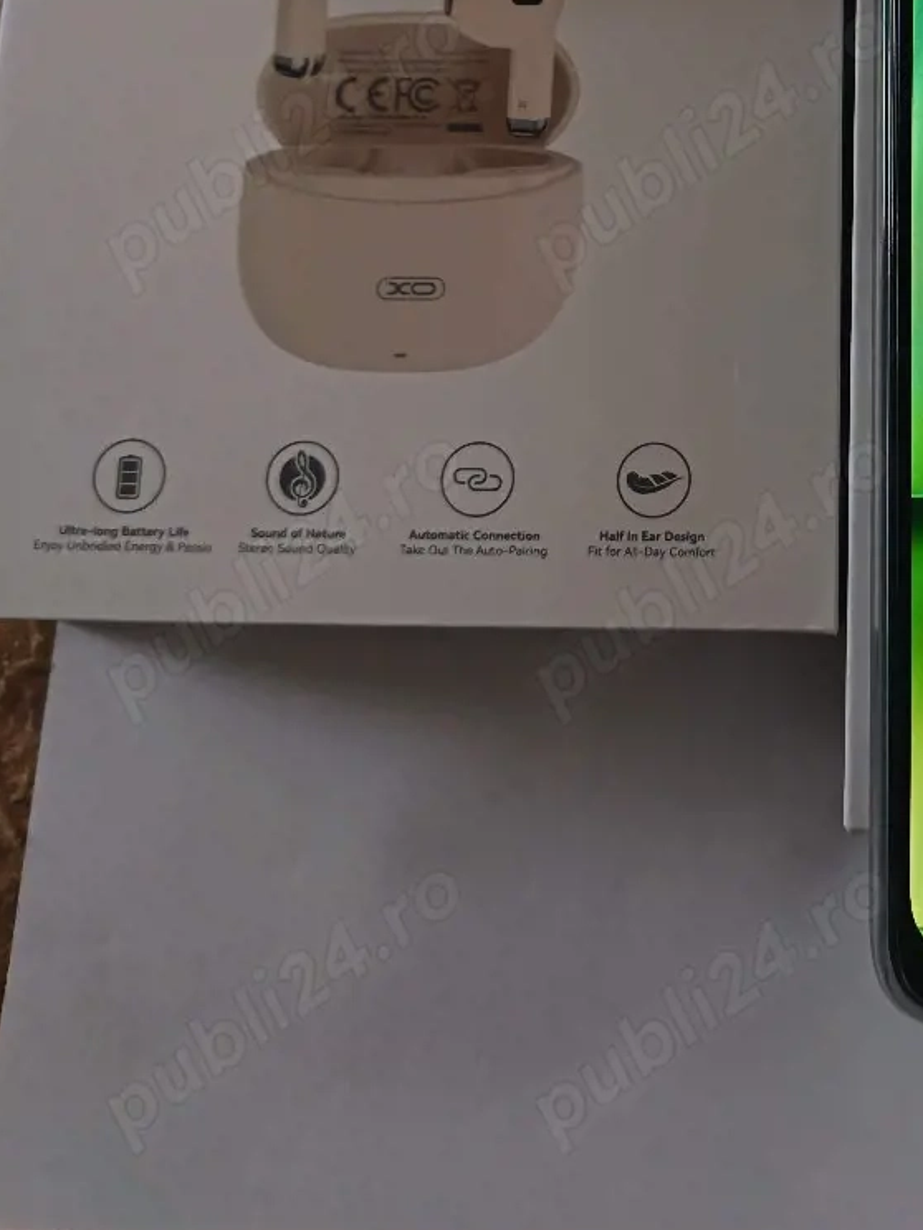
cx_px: 820
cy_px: 207
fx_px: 1529
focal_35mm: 43
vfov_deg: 41.5
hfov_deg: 32.1
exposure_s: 1/33.3
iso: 801
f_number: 1.75
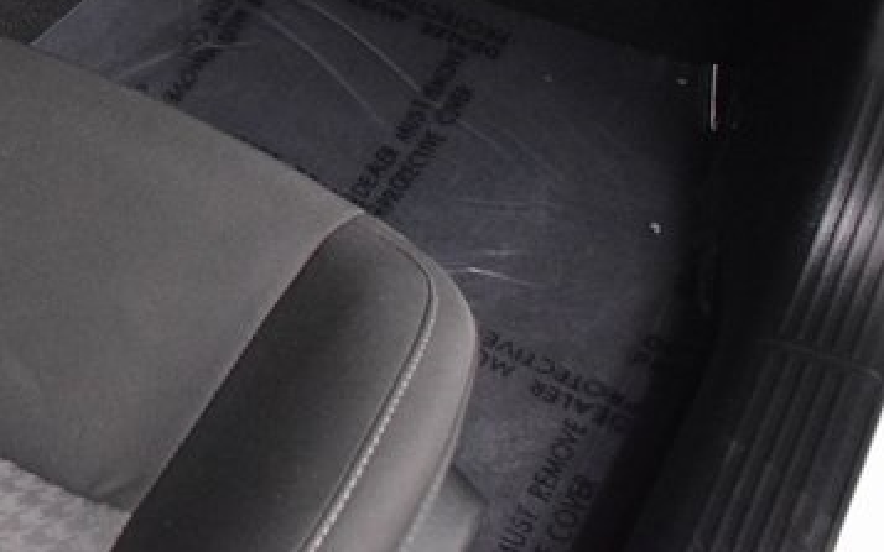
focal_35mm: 79
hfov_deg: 22.6
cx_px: -337
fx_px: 1903
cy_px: -281
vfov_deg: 15.2
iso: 3200
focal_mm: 18
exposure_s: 1/80
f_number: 4.5
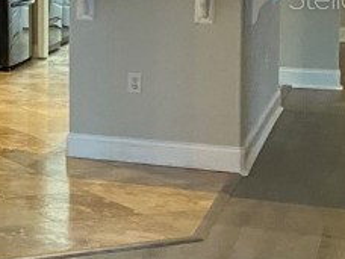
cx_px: -343
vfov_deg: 12.5
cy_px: -3
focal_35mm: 117
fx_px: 1166
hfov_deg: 14.1
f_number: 1.8
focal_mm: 4.25
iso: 500
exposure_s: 1/60
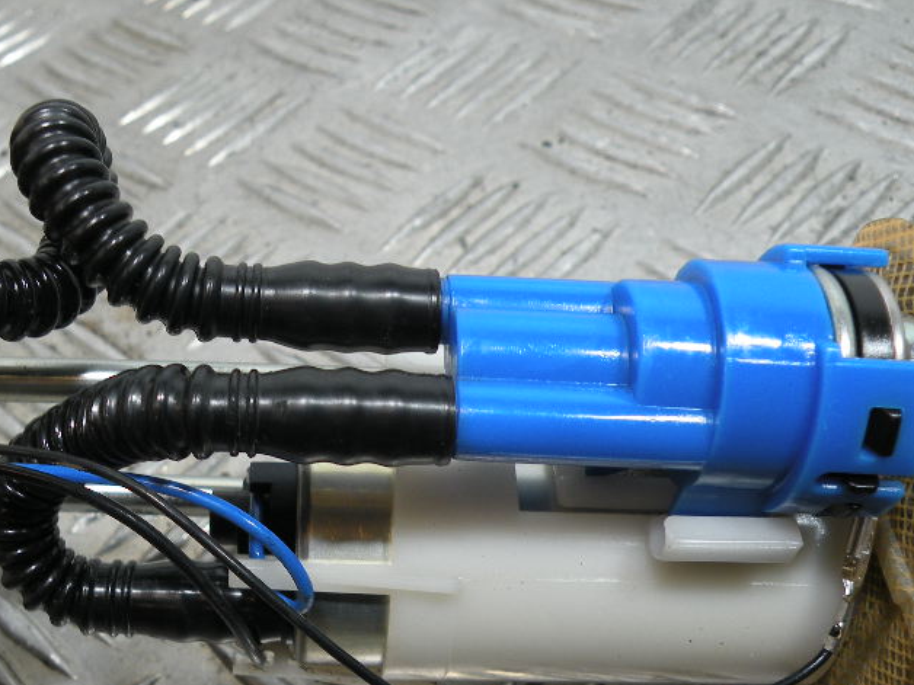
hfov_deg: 42.1
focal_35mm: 44
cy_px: 486
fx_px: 1162
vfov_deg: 32.4
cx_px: 272
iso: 64
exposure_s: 1/61.8
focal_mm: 4.7
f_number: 2.8
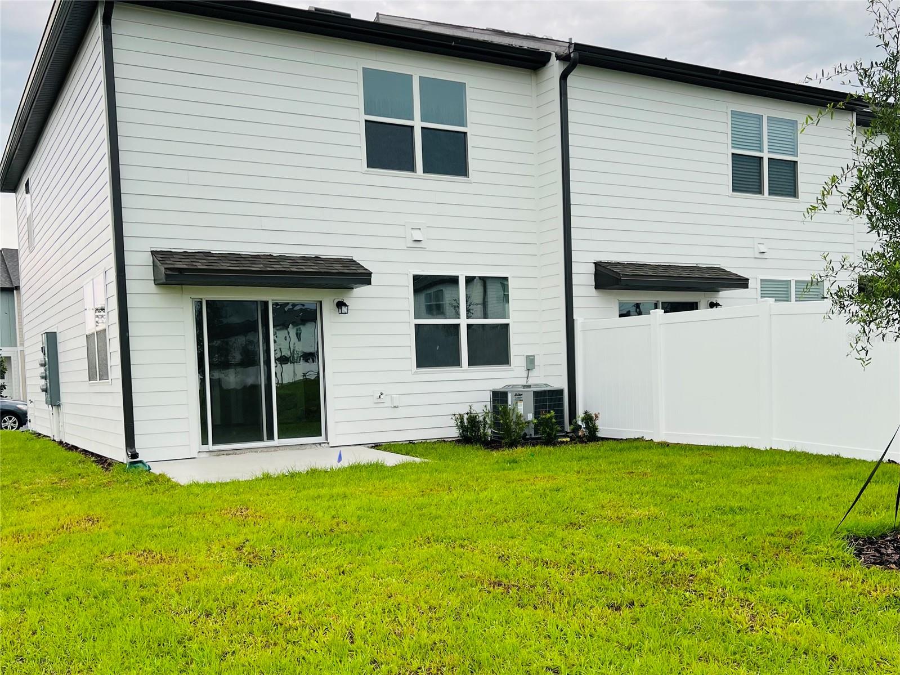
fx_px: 676
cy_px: 338
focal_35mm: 26
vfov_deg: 53.1
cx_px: 450
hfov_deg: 67.3
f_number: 1.5
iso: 50
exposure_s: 1/733
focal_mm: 5.7
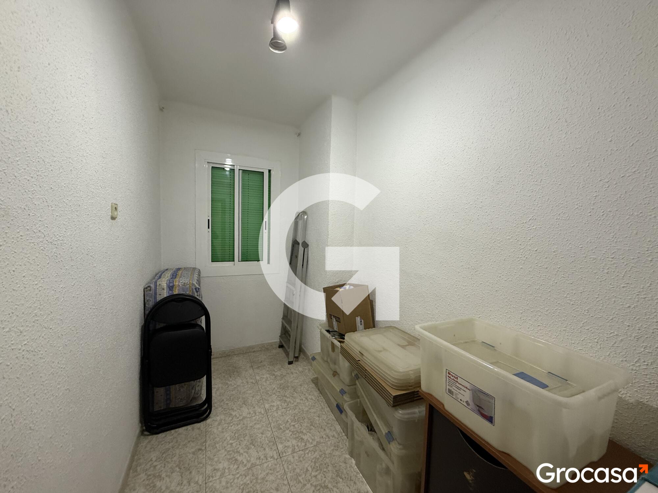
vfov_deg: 85.7
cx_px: 329
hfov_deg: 102.1
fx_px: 266
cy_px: 246
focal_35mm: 14
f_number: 2.2
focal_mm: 2.22
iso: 250
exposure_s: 1/50
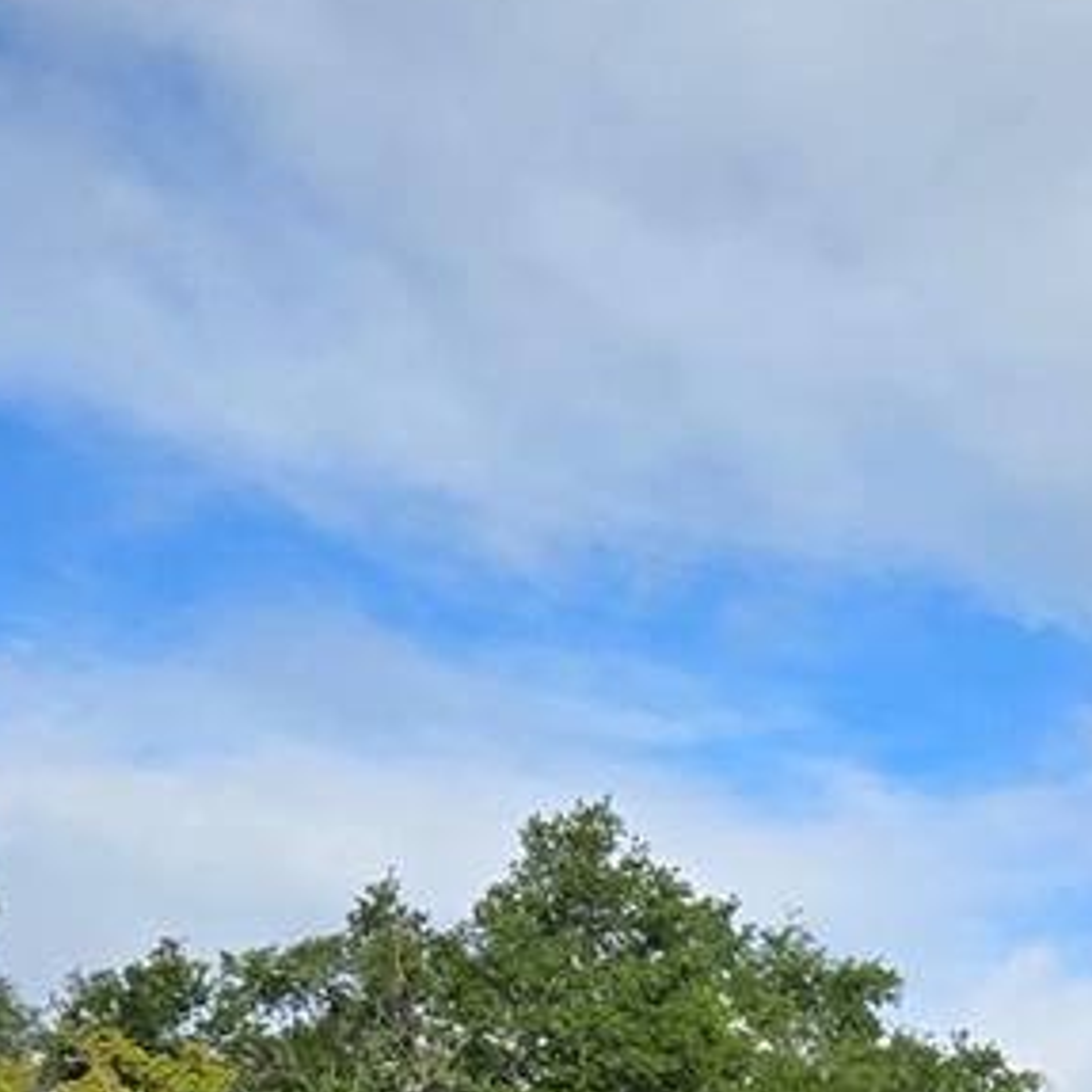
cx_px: 1358
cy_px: 1556
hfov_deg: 19.1
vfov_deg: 18.5
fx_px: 3034
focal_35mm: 85
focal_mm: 5.4
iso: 25
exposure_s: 1/1262
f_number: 1.8
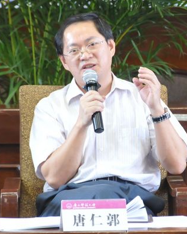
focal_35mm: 361
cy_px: 117
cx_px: 93
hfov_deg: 4.3
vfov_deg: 5.4
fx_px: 2499
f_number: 5.6
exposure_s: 1/15
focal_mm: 170
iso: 1600
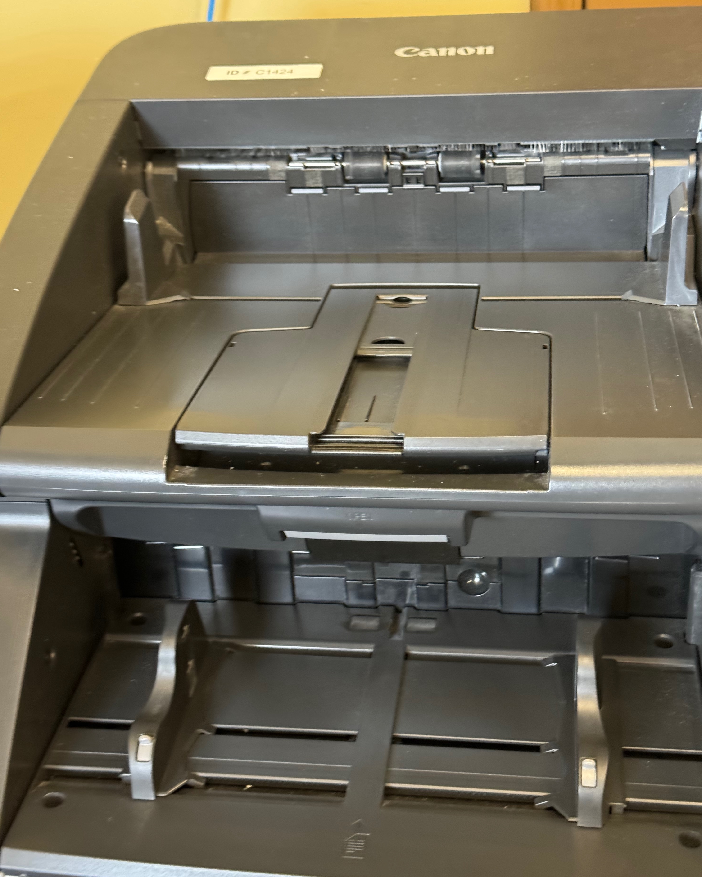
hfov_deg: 29.7
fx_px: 1325
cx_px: 357
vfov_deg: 36.7
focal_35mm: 51
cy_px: 445
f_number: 1.78
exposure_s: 1/25
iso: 500
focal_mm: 6.76
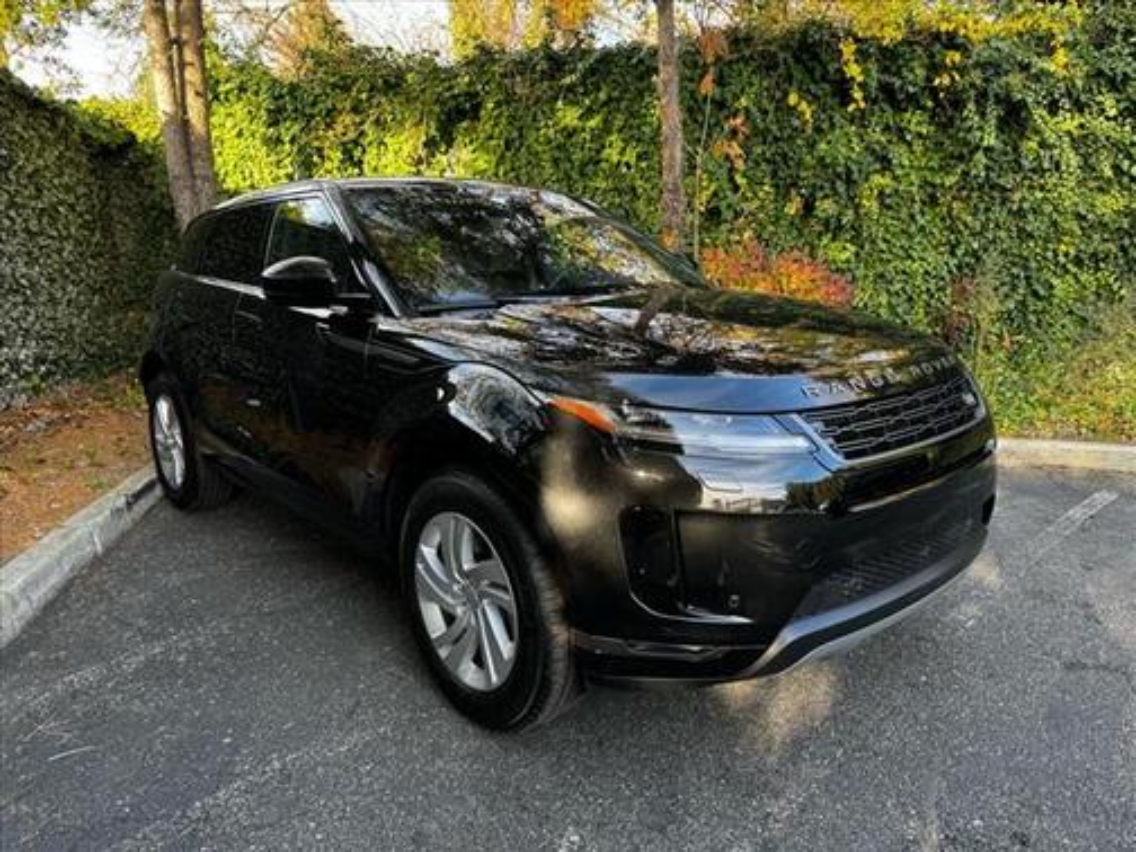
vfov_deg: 56.8
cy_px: 426
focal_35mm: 24
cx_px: 568
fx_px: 788
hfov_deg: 71.6
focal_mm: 6.76
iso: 80
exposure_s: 1/121
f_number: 1.78
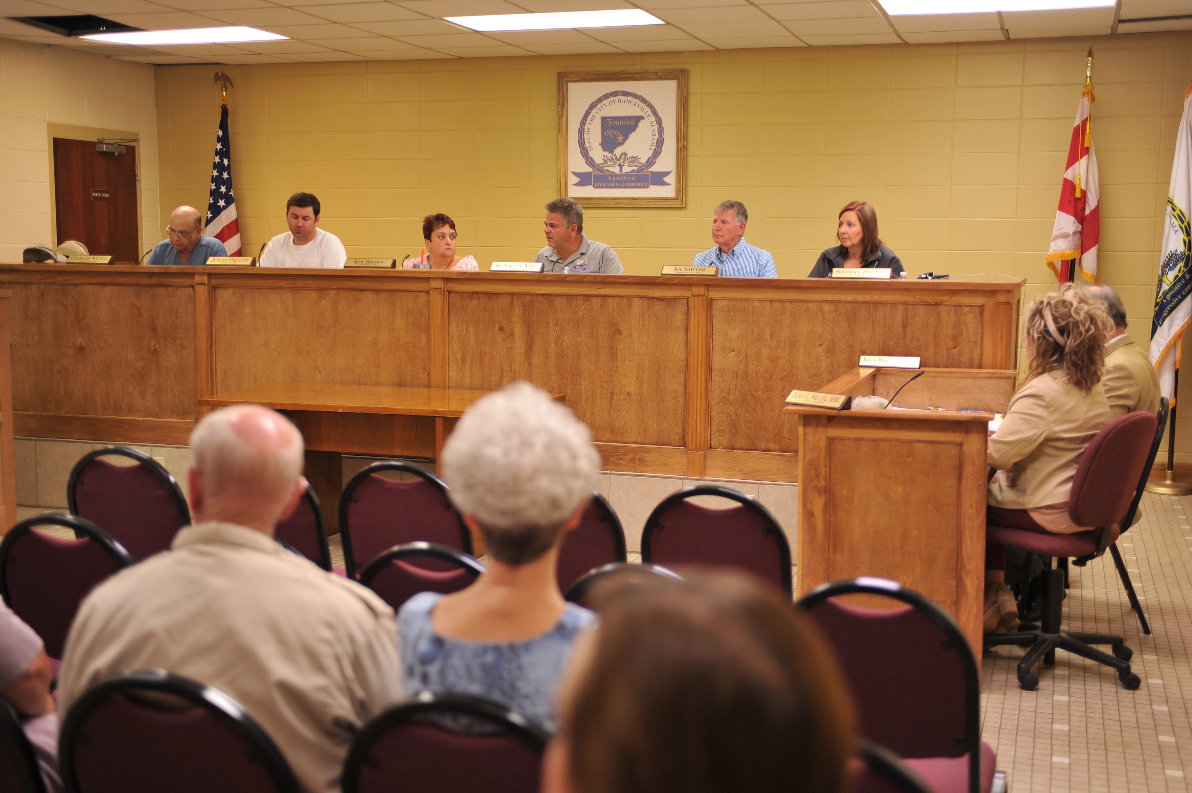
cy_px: 396
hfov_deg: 43.6
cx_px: 596
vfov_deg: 29.8
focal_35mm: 45
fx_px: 1489
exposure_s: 1/100
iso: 500
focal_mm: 45
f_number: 2.8
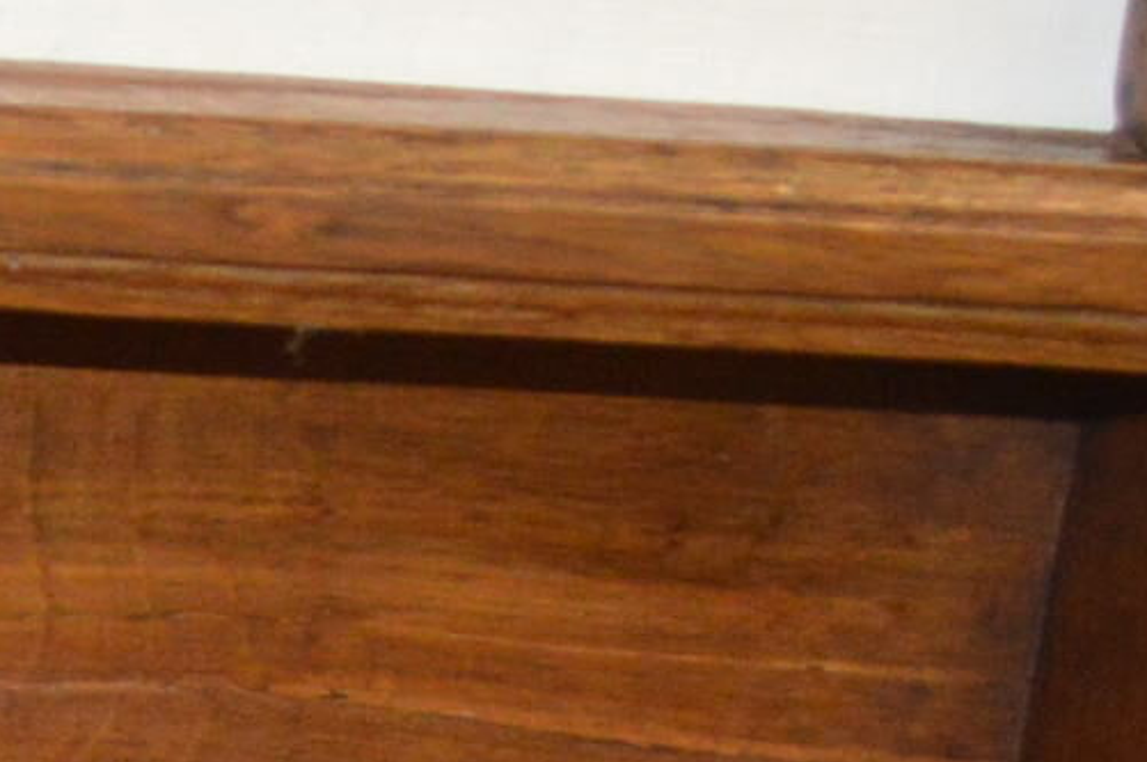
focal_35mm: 180
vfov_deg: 7.4
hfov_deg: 10.4
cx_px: -1227
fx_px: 5729
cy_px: 1238
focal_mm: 20
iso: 1400
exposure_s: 1/60
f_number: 3.8
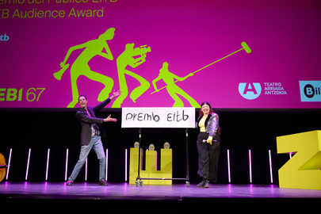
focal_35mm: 37
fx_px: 330
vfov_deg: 35.9
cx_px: 160
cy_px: 107
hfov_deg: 51.9
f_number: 3.2
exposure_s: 1/250
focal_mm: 37
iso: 3200
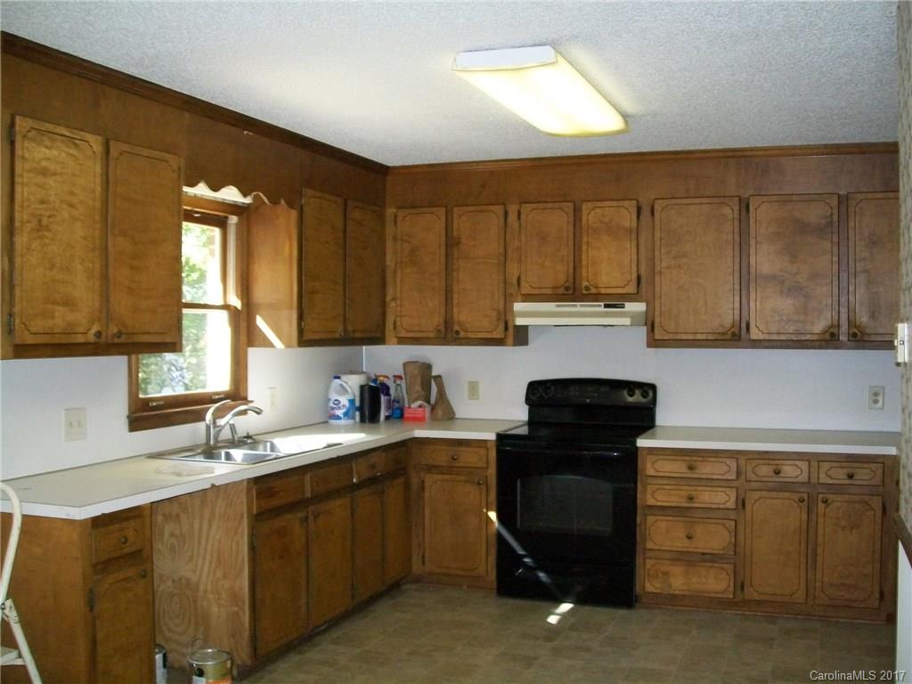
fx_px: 948
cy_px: 342
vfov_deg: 39.7
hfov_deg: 51.4
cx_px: 456
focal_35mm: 36
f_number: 2.7
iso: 160
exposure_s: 1/60
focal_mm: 6
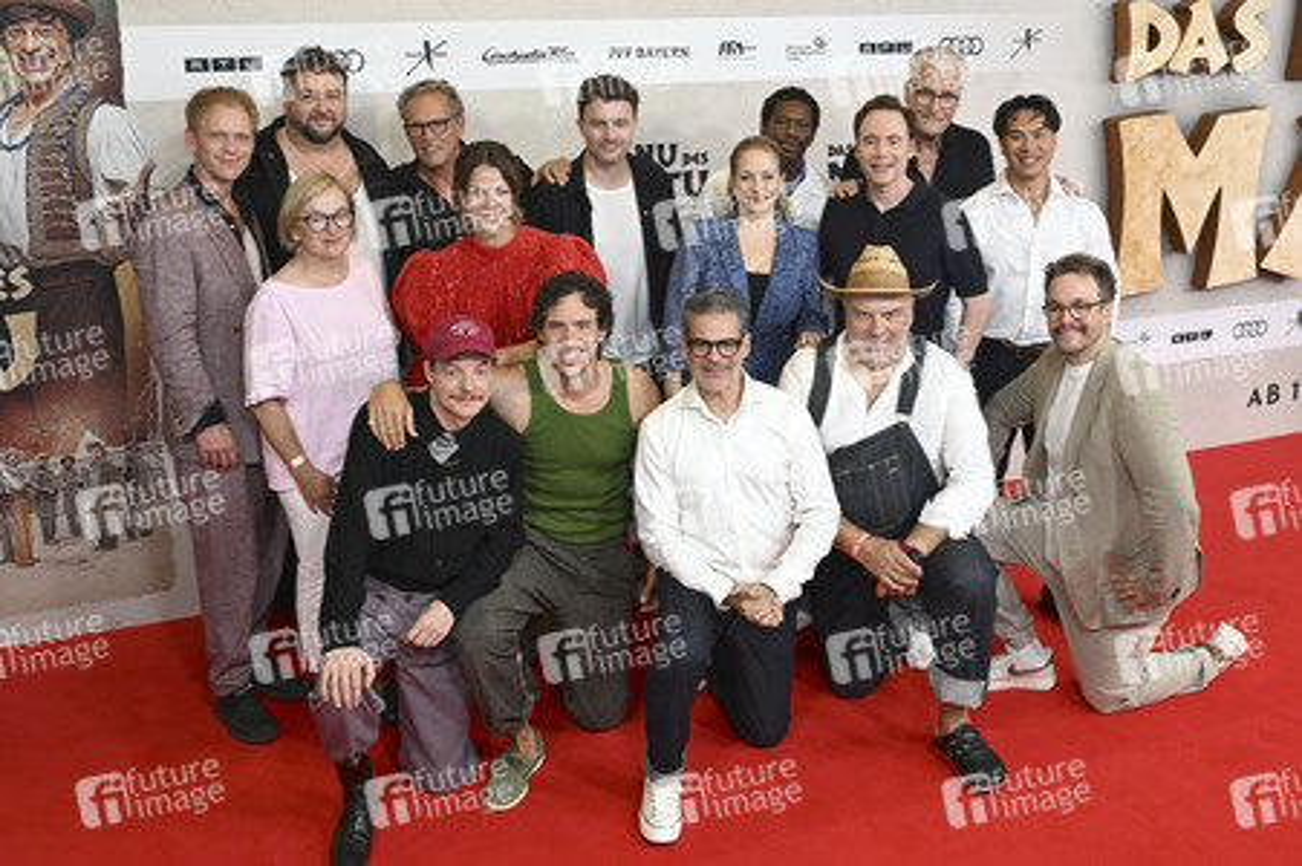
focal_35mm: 34
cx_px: 651
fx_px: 1229
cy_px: 433
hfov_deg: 55.8
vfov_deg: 38.8
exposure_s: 1/160
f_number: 5.6
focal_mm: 34
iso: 800
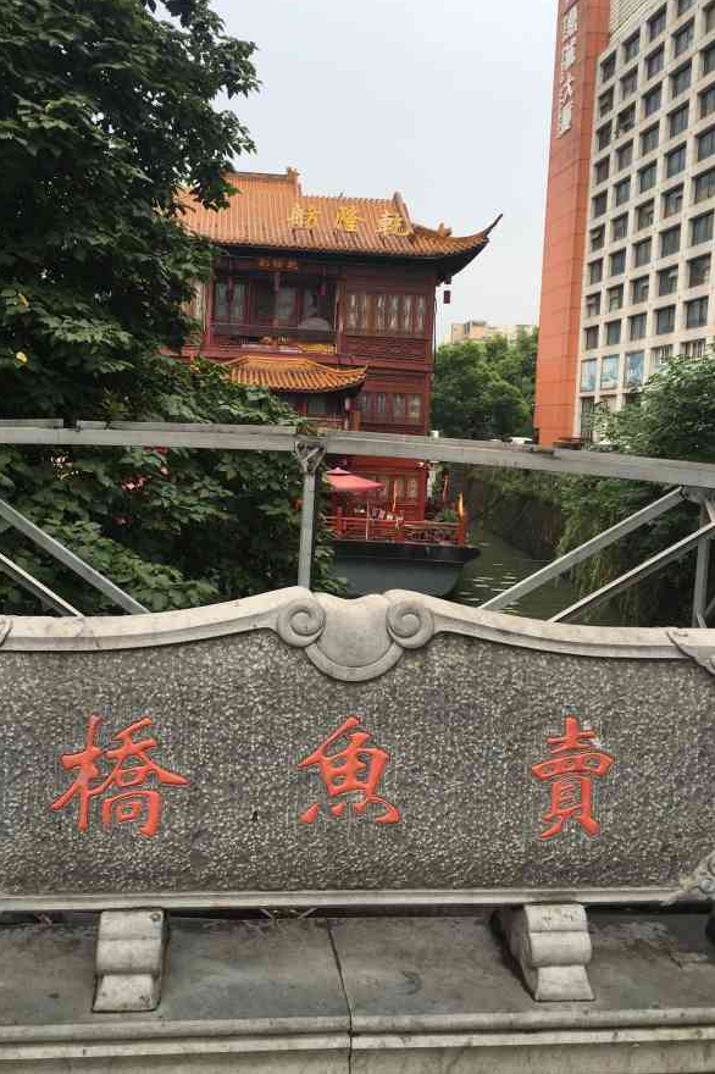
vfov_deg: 58.7
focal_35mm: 32
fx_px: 954
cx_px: 305
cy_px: 513
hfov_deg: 41.0
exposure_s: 1/400
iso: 25
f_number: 2.2
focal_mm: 4.15
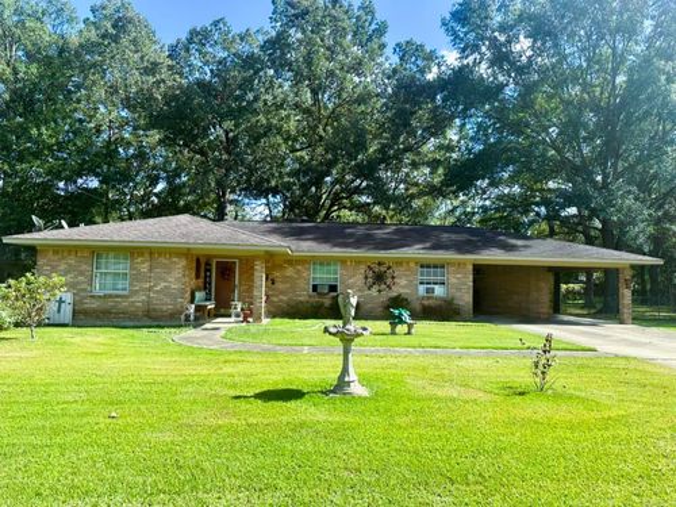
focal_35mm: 24
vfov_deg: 56.8
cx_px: 338
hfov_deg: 71.6
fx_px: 469
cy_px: 254
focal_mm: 6.86
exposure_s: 1/1845
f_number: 1.78
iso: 80
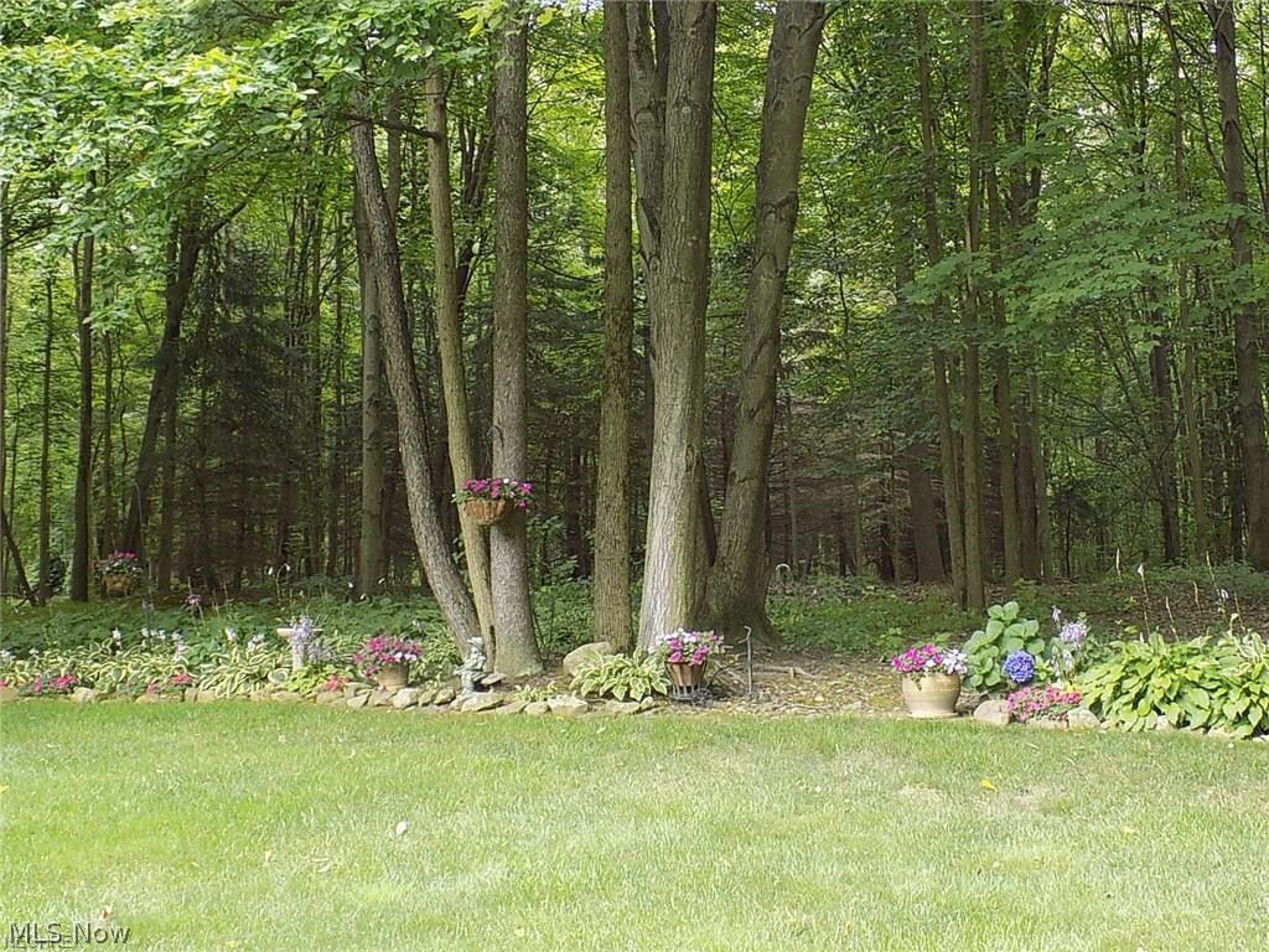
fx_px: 1686
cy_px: 476
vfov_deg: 31.5
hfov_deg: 41.2
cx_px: 634
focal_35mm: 46
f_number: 3.7
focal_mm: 8.1
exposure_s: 1/30
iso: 140
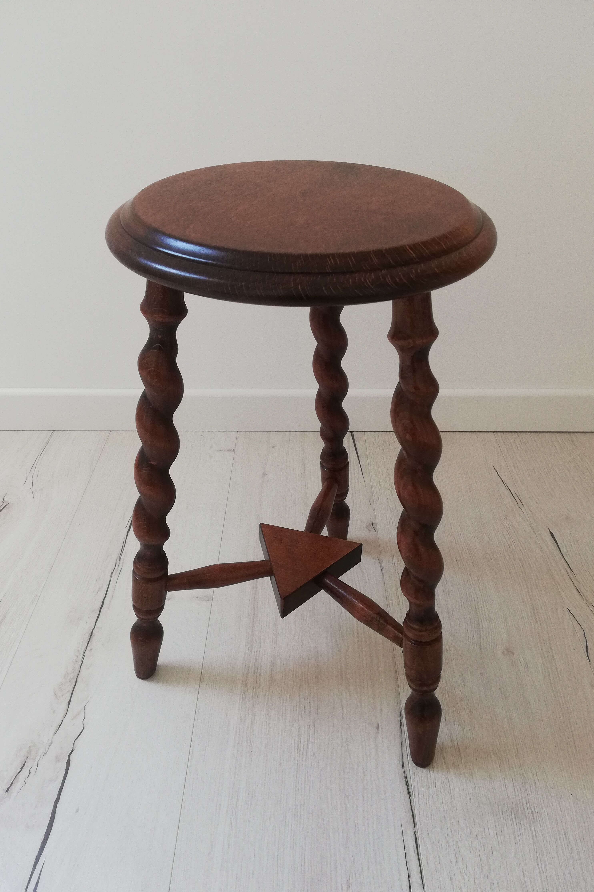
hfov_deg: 46.4
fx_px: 693
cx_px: 285
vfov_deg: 65.5
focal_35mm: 28
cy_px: 443
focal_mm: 3.81
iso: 125
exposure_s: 1/50
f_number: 2.2
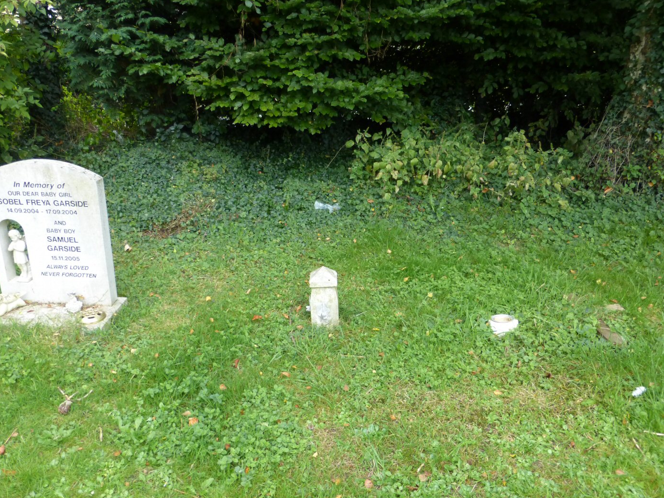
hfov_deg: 65.3
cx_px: 317
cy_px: 244
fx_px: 518
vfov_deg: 51.4
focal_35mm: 27
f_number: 3.3
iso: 160
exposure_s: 1/60
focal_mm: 4.3
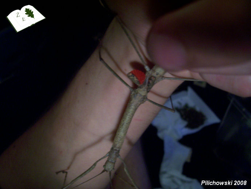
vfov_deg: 41.8
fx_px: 246
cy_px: 94
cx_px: 126
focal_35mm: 34
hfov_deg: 54.0
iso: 160
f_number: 2.7
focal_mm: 5.6
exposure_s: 1/8
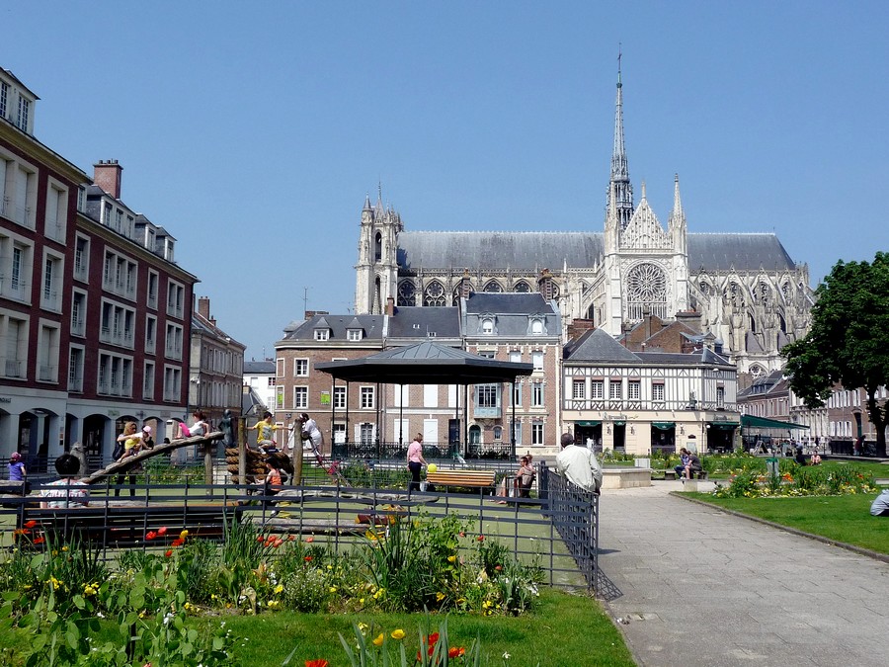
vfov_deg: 42.9
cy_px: 334
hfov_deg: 55.4
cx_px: 444
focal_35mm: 33
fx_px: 847
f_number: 8
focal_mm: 5
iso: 160
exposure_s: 1/500
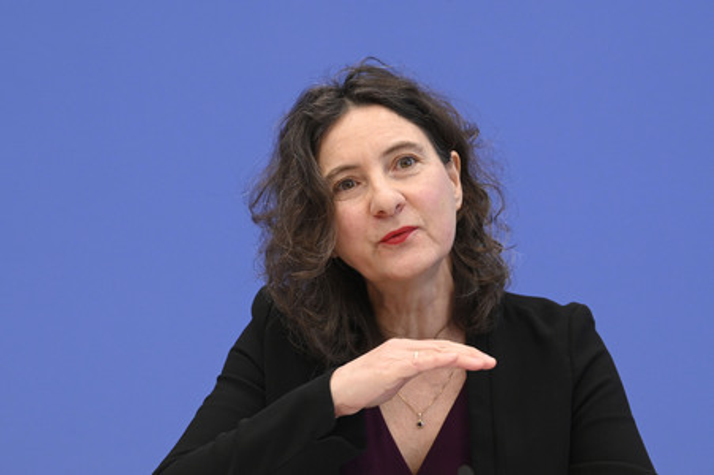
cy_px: 238
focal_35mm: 105
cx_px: 357
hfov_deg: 19.5
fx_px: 2081
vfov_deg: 13.0
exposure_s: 1/640
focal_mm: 105
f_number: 5.6
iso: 5000
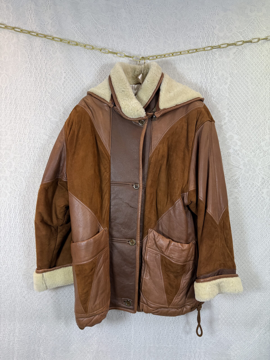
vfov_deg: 71.6
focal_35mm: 24
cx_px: 135
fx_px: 250
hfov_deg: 56.8
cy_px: 180
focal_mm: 6.76
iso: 50
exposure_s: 1/129
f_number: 1.78
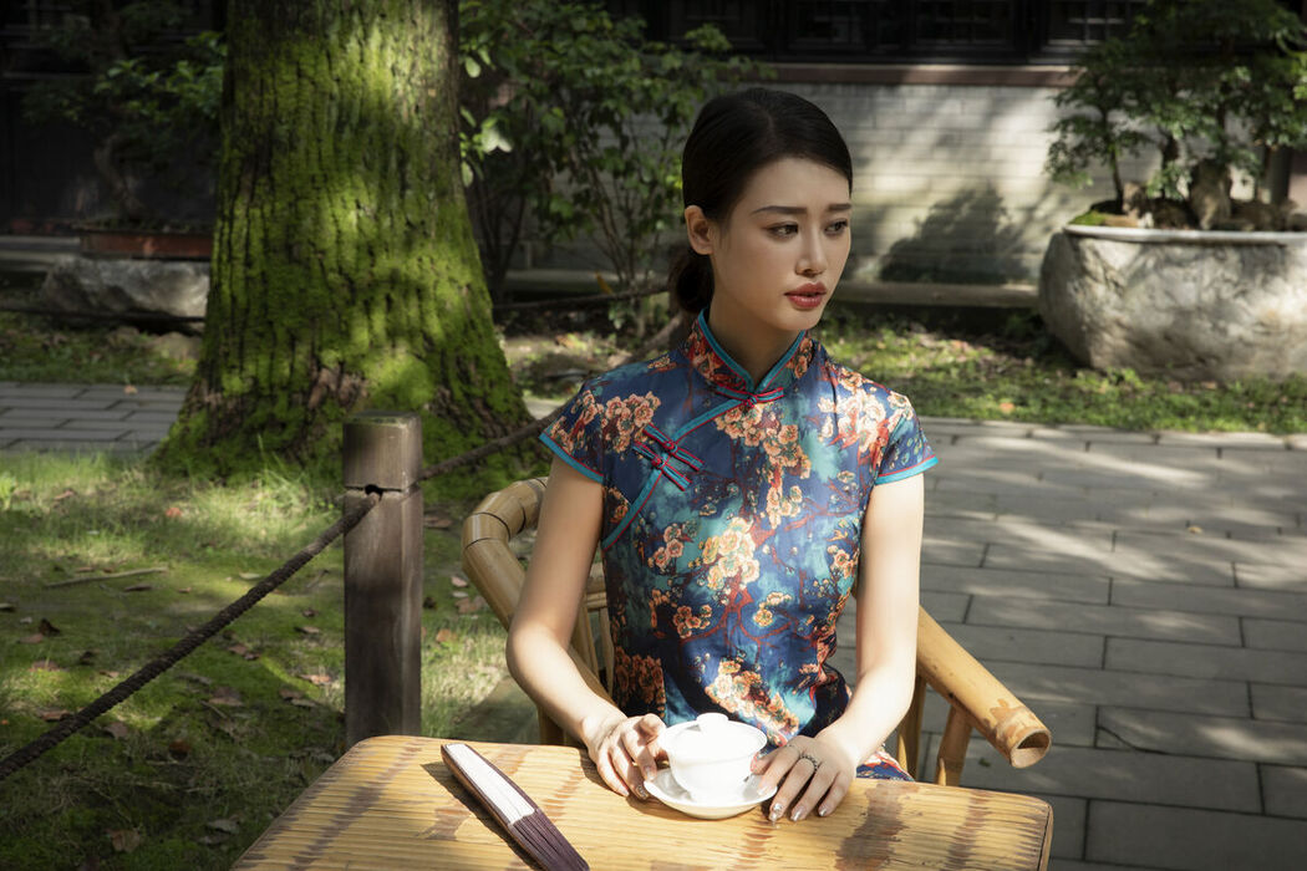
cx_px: 654
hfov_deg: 30.5
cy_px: 436
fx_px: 2396
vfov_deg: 20.6
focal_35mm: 66
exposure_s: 1/160
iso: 500
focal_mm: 67
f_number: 9
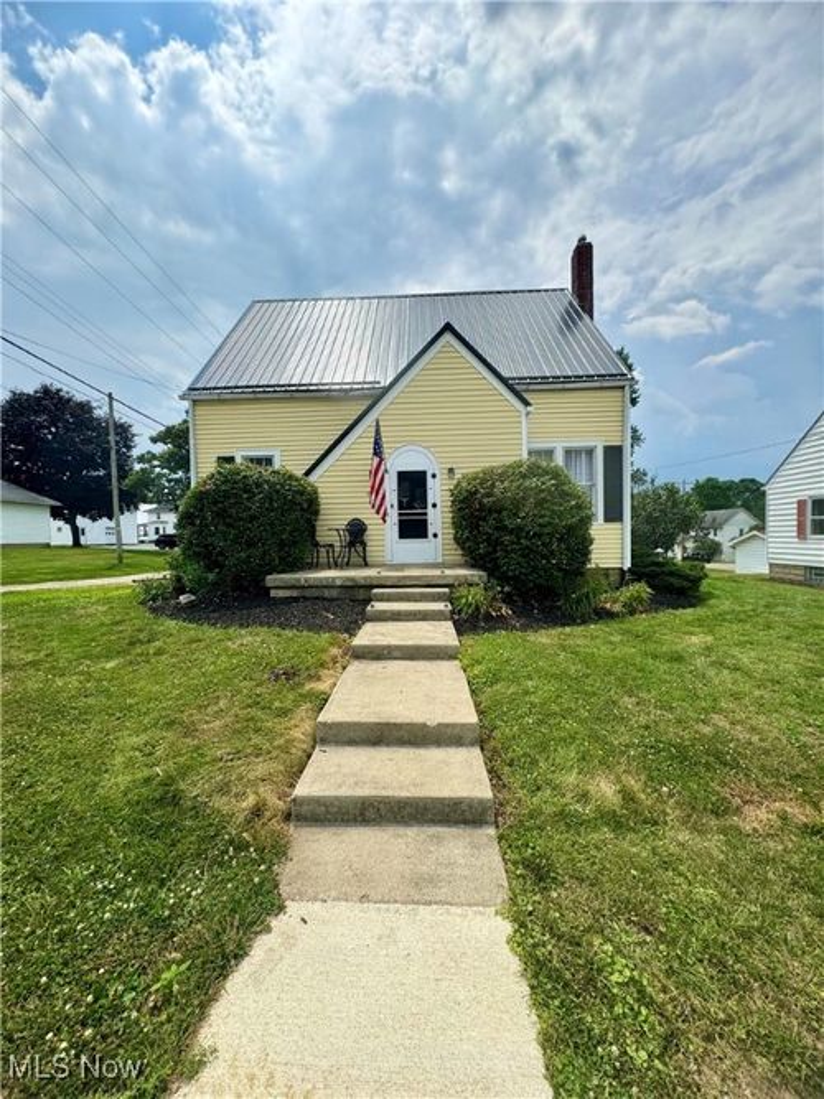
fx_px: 444
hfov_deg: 85.7
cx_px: 412
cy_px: 550
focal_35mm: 14
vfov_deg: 102.1
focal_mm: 2.22
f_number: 2.2
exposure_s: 1/1748
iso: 50
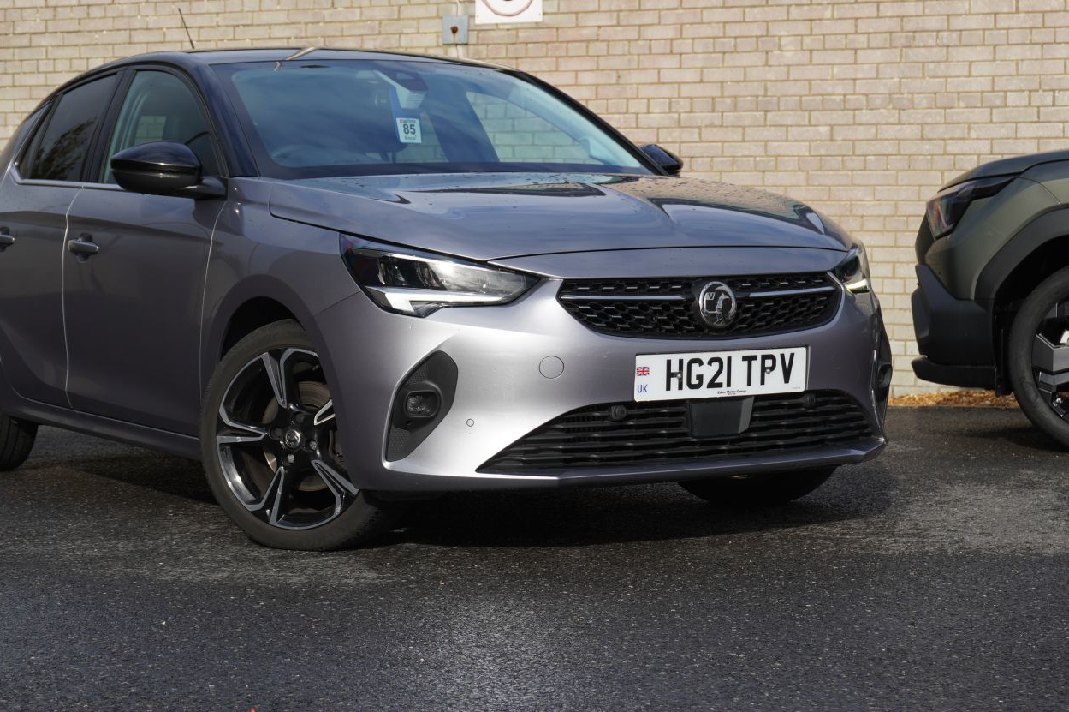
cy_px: 278
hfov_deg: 27.7
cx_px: 443
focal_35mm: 73
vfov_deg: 18.6
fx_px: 2166
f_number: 6.3
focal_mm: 38
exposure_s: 1/200
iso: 100
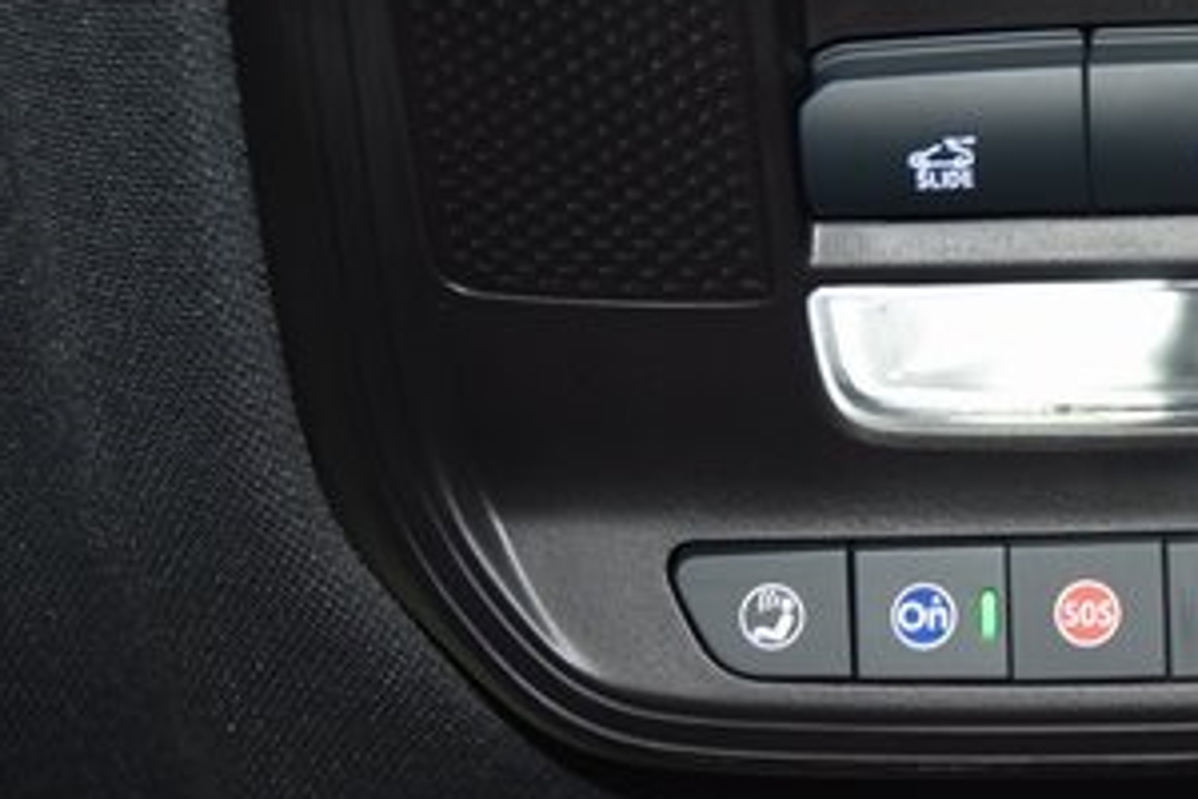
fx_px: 2664
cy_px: 162
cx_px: 1238
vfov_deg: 16.9
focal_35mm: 80
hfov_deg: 24.1
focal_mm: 25
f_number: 3.8
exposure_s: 1/40
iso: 560
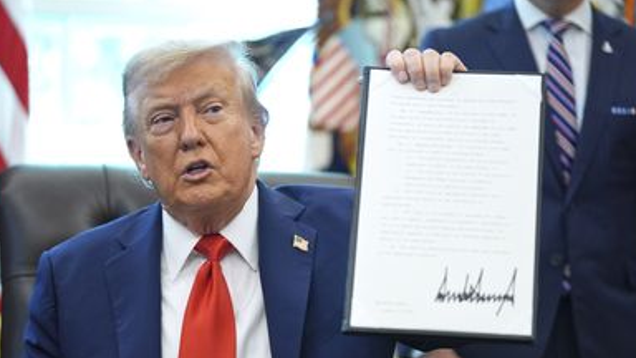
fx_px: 1990
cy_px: 213
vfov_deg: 10.3
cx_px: 320
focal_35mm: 118
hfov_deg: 18.2
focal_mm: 108
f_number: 2.8
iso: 2500
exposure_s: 1/160
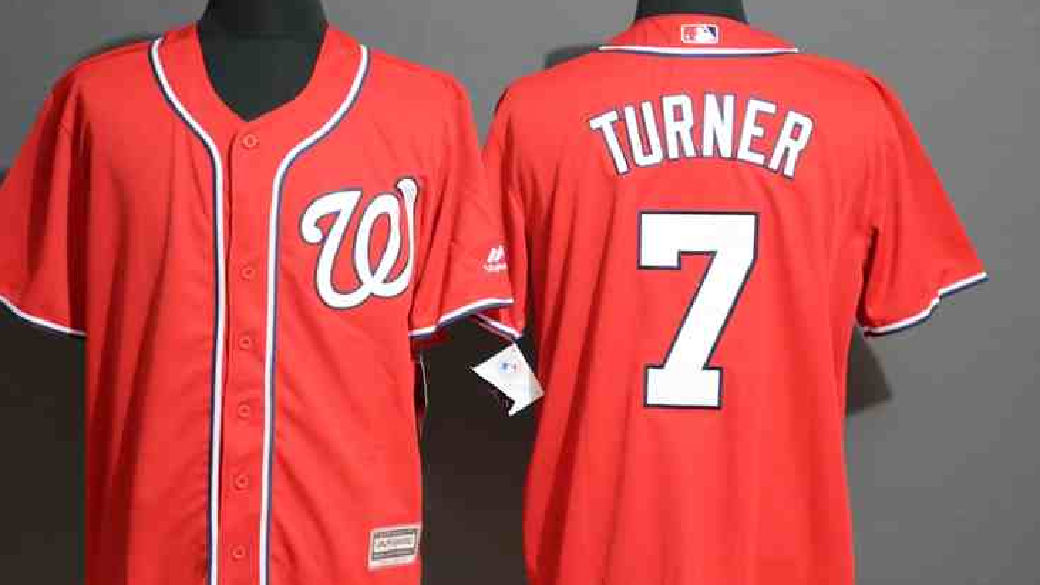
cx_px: 477
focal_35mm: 103
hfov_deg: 20.7
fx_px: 2840
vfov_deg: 11.8
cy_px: 295
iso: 4000
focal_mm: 60
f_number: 5
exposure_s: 1/13
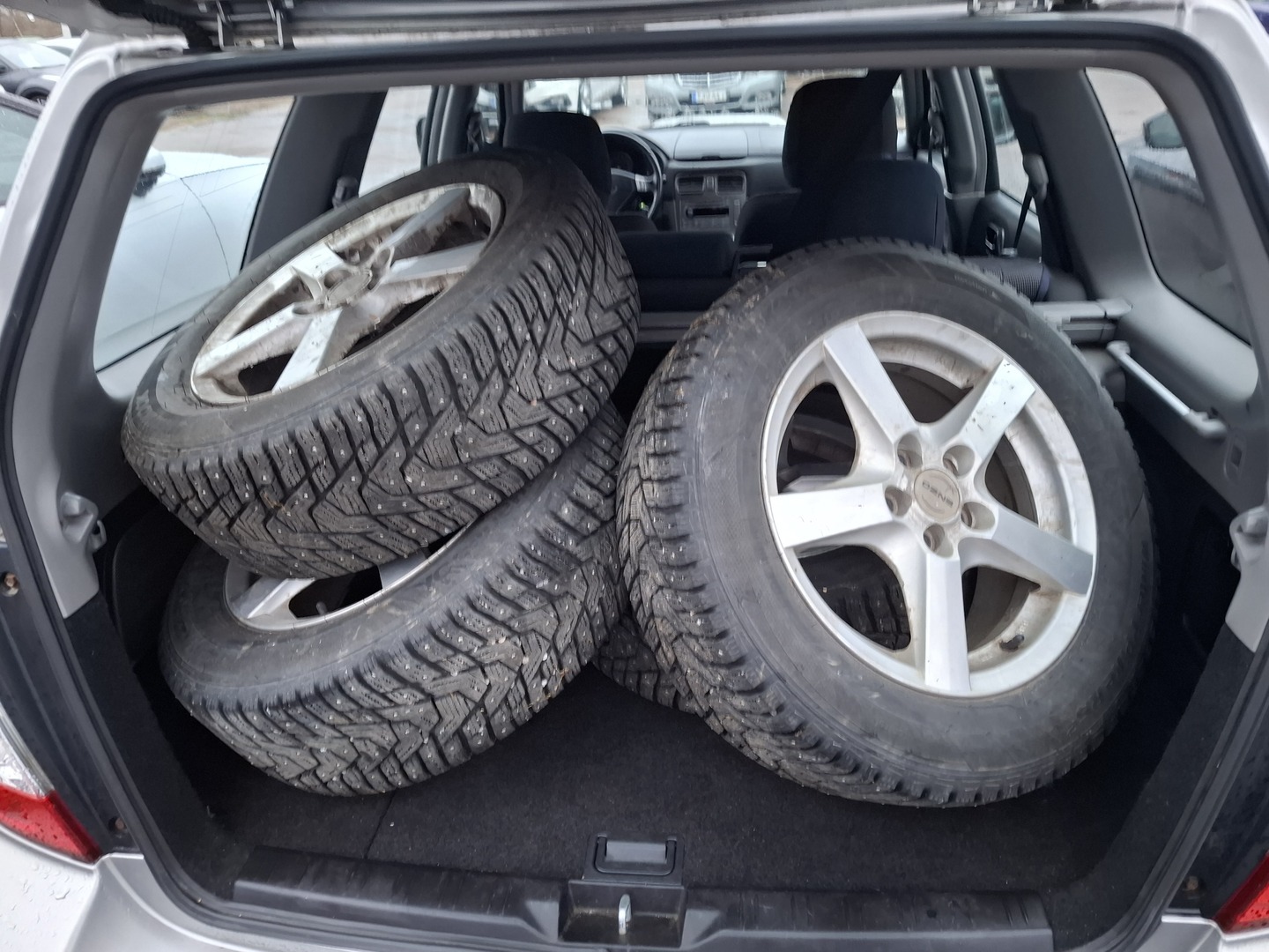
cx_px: 634
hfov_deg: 73.9
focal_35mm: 23
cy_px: 476
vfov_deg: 58.9
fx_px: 843
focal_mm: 5.54
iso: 400
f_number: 1.8
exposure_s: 1/25
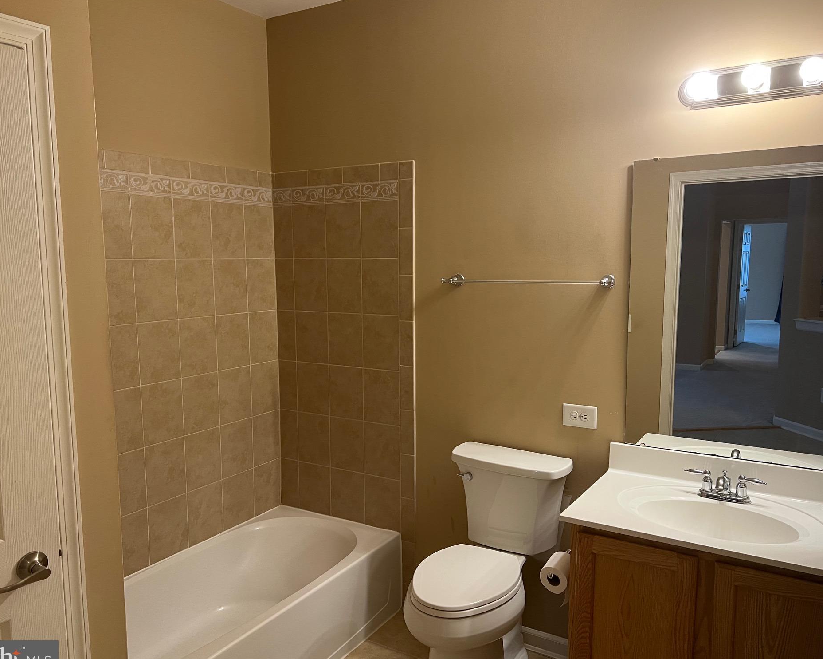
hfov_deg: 62.2
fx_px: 682
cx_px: 402
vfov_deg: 51.5
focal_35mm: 28
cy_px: 336
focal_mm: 5.7
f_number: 1.5
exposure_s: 1/60
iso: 100
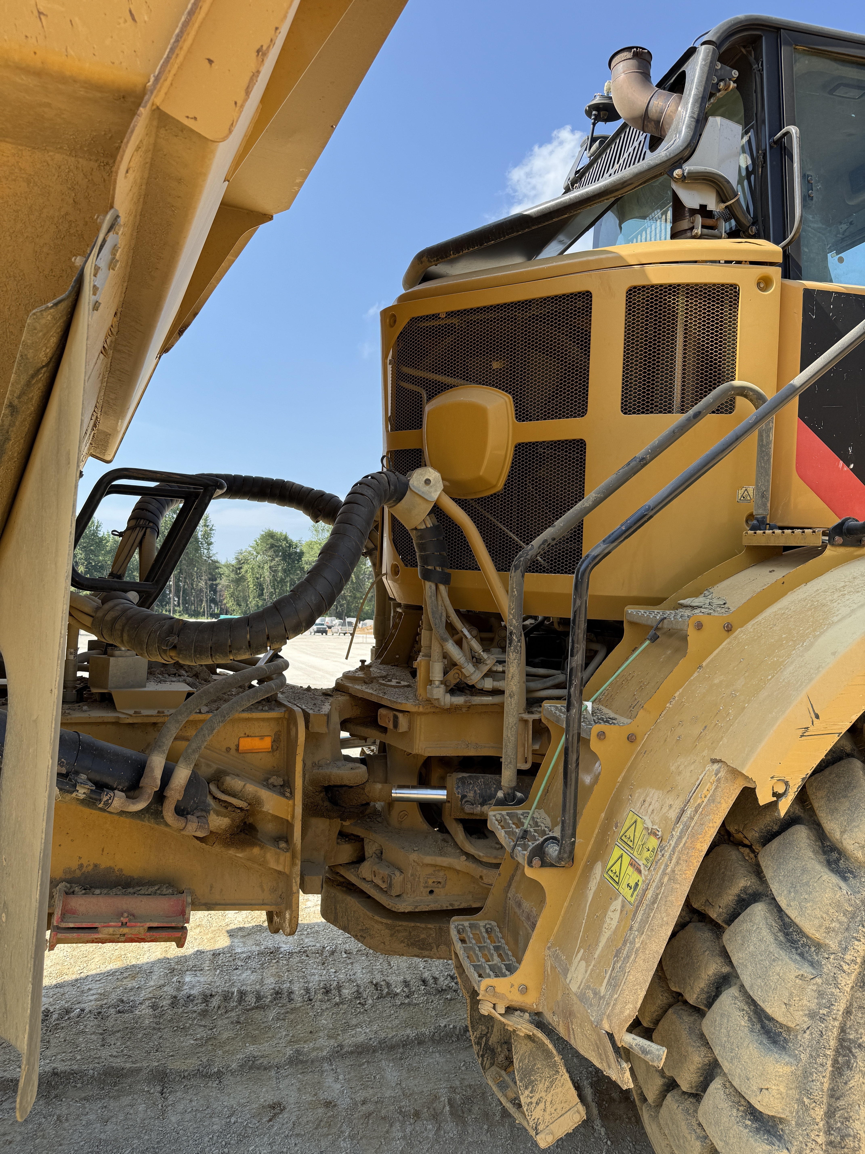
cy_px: 577
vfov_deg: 71.6
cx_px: 432
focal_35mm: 24
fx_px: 800
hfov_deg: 56.8
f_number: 1.78
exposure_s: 1/1855
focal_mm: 6.76
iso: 80
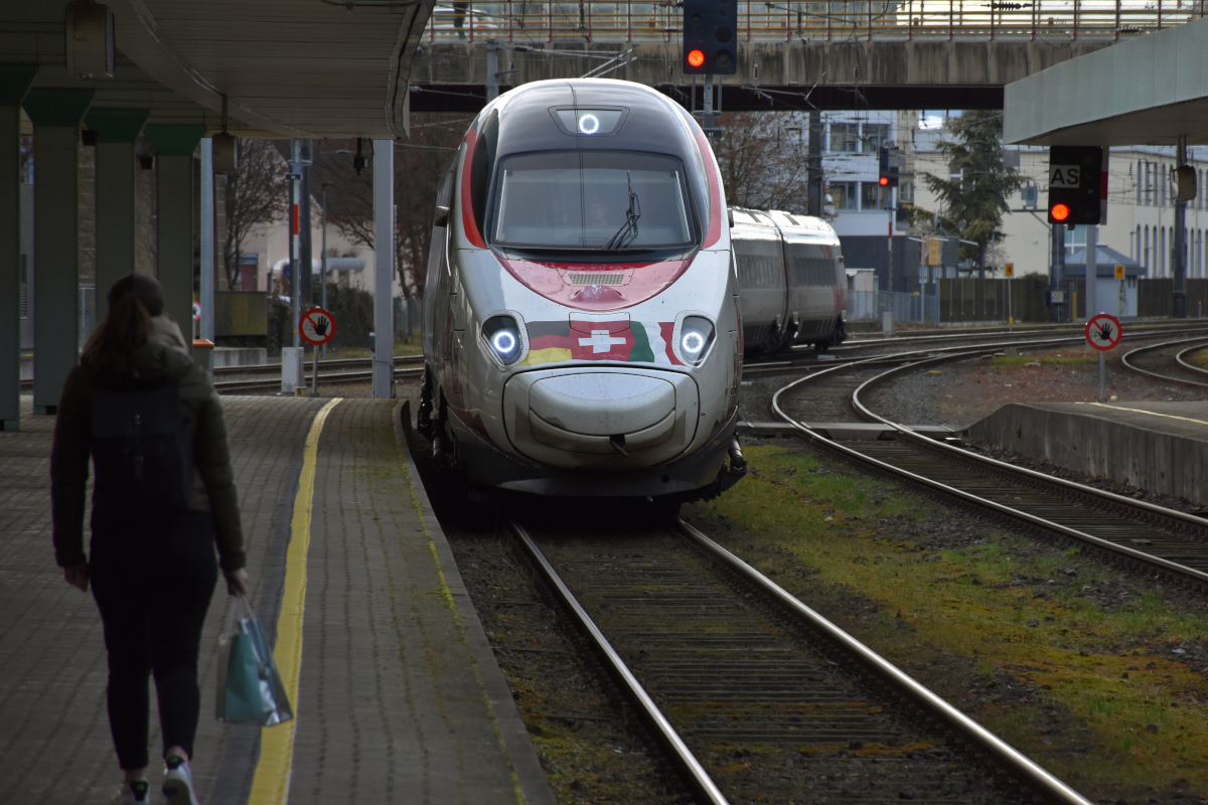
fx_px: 7046
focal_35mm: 210
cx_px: 604
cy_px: 402
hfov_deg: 9.8
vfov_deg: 6.5
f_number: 5.6
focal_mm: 140
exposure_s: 1/800
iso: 800
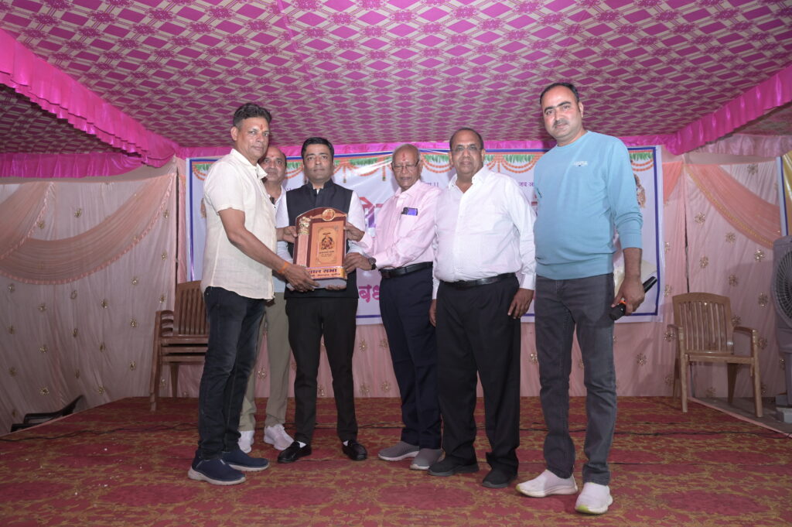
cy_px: 264
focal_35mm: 29
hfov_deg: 63.7
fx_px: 637
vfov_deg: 44.9
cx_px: 396
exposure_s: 1/160
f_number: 4
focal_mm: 29
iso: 1000
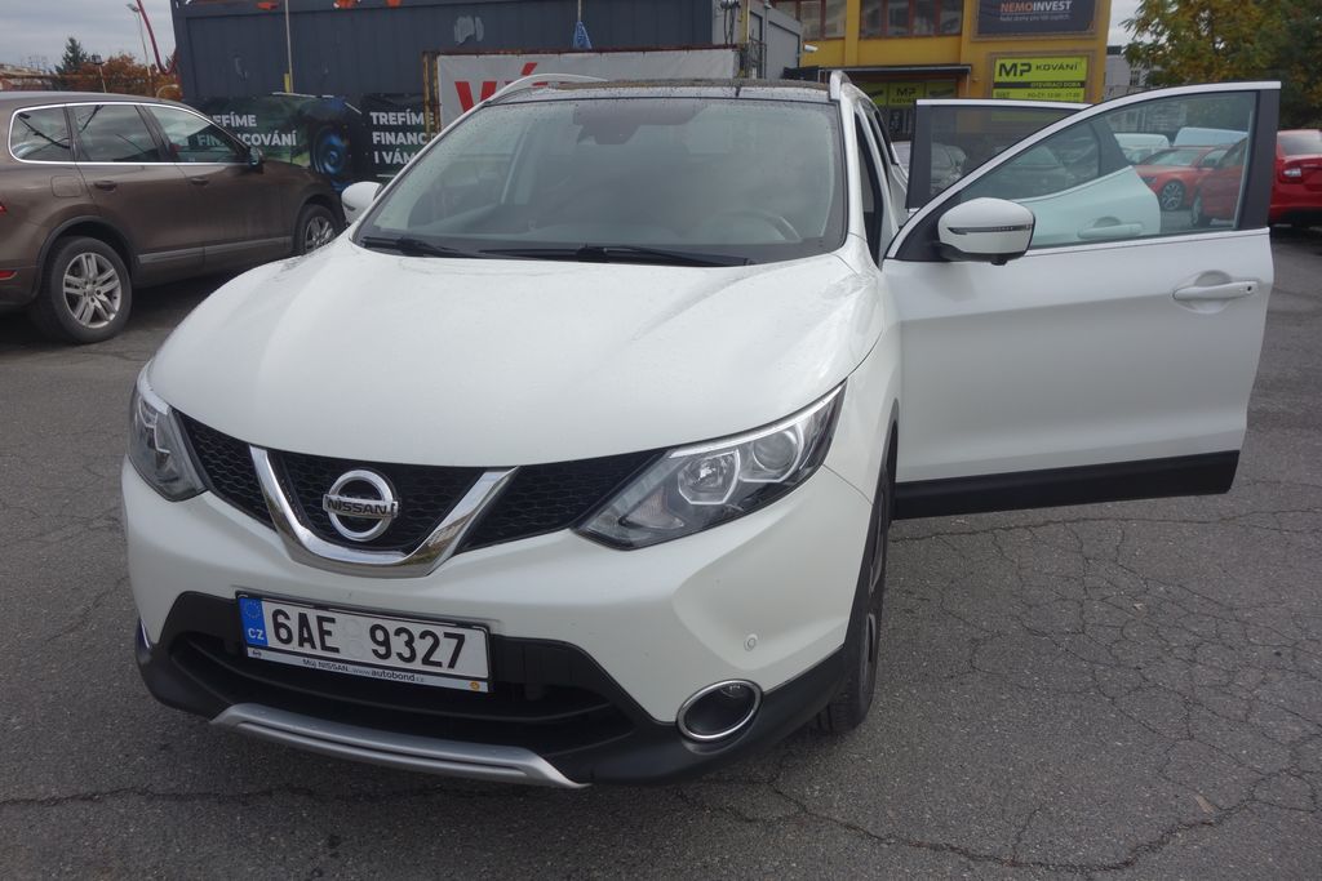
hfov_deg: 65.5
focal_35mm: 28
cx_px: 661
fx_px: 1028
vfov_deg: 46.4
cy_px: 440
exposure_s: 1/320
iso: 125
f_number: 5.6
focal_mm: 10.4
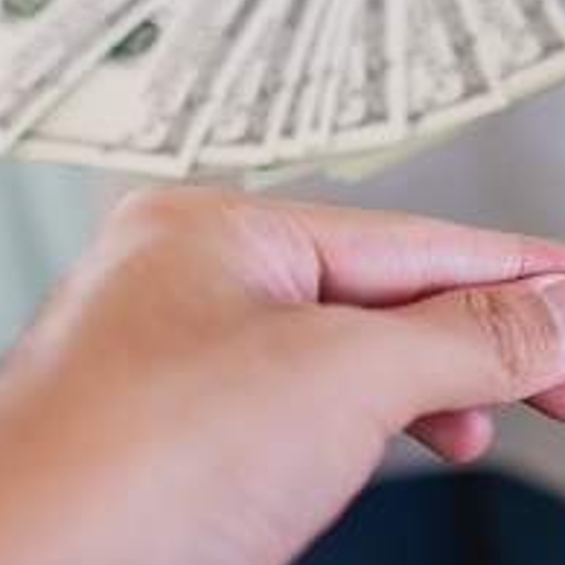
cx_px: 555
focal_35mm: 99
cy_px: 137
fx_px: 1828
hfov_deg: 17.2
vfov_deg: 17.5
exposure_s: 1/140
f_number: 1.8
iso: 200
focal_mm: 23
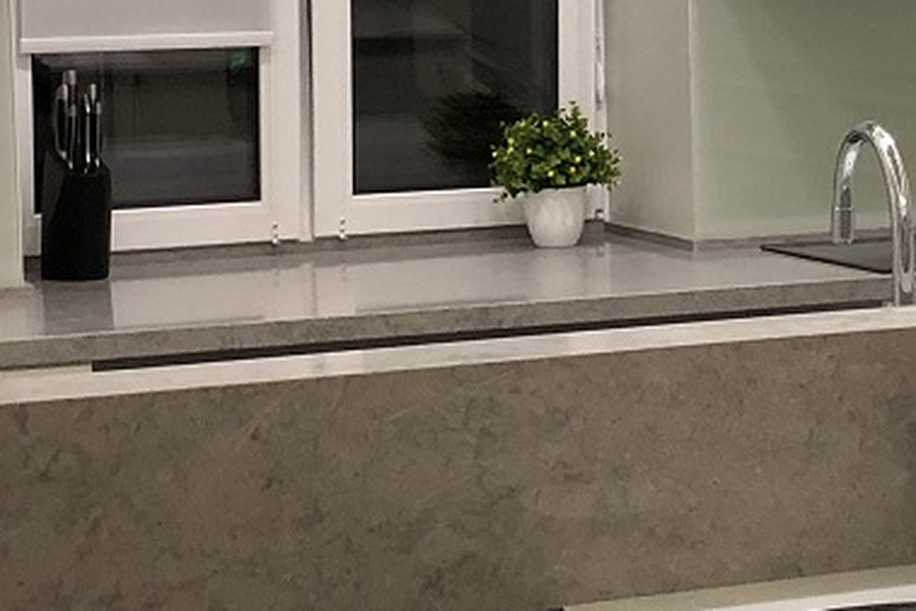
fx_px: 3131
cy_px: 128
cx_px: 841
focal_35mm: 123
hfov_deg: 16.4
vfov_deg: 11.1
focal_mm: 3.99
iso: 32
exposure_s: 1/25
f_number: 1.8
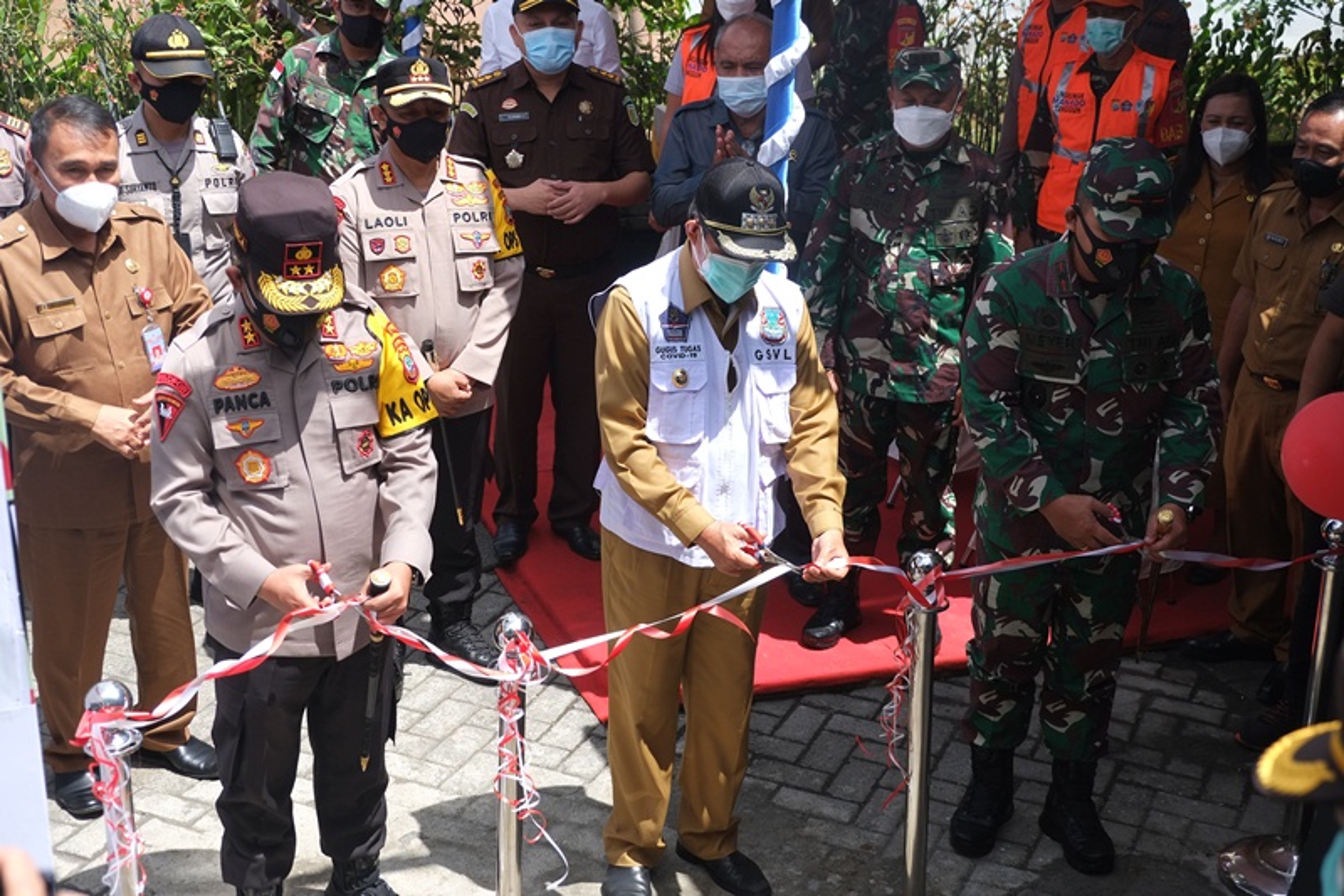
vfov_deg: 26.0
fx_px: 1941
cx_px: 672
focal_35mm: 52
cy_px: 448
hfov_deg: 38.2
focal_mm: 34.5
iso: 400
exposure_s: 1/1100
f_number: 4.3
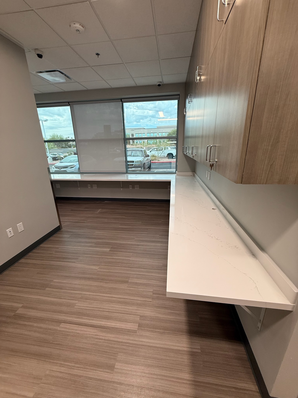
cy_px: 199
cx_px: 149
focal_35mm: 14
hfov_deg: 85.7
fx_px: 161
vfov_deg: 102.1
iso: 125
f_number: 2.2
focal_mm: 2.22
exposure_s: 1/120
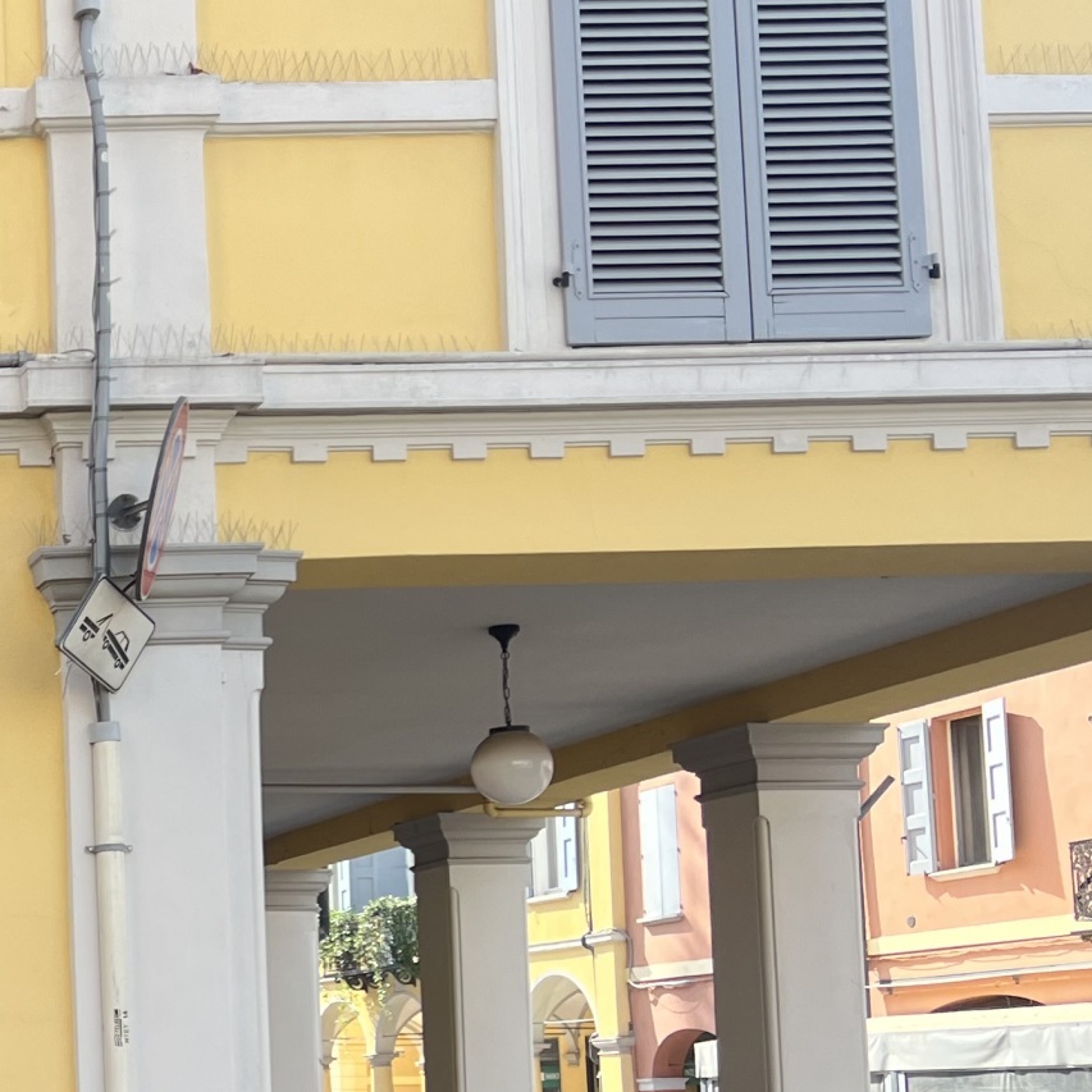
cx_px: -515
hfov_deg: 21.3
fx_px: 2463
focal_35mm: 69
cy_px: 906
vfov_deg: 24.5
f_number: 1.5
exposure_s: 1/558
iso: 50
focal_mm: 5.7
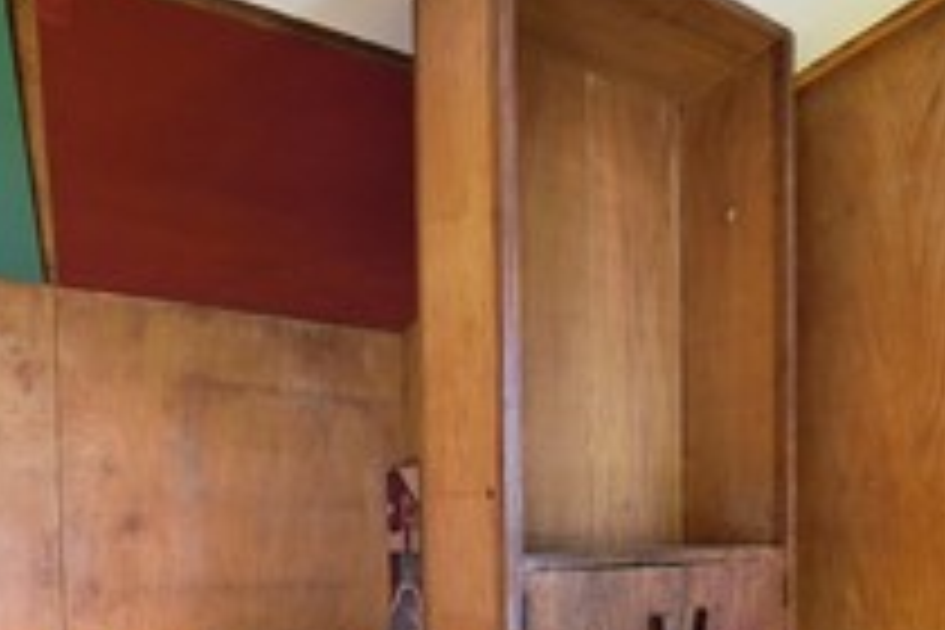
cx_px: 626
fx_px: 735
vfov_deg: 43.4
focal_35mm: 28
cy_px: 536
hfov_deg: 63.9
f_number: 6.3
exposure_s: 1/15
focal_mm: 14
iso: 800
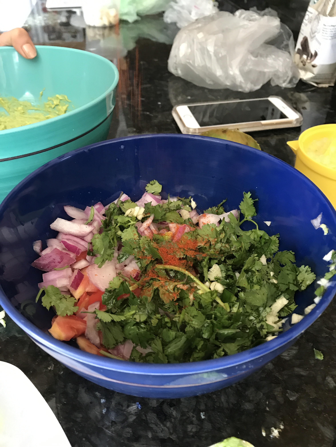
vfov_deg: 63.4
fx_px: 362
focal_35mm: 28
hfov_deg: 49.7
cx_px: 168
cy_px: 224
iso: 64
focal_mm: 3.99
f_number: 1.8
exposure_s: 1/15
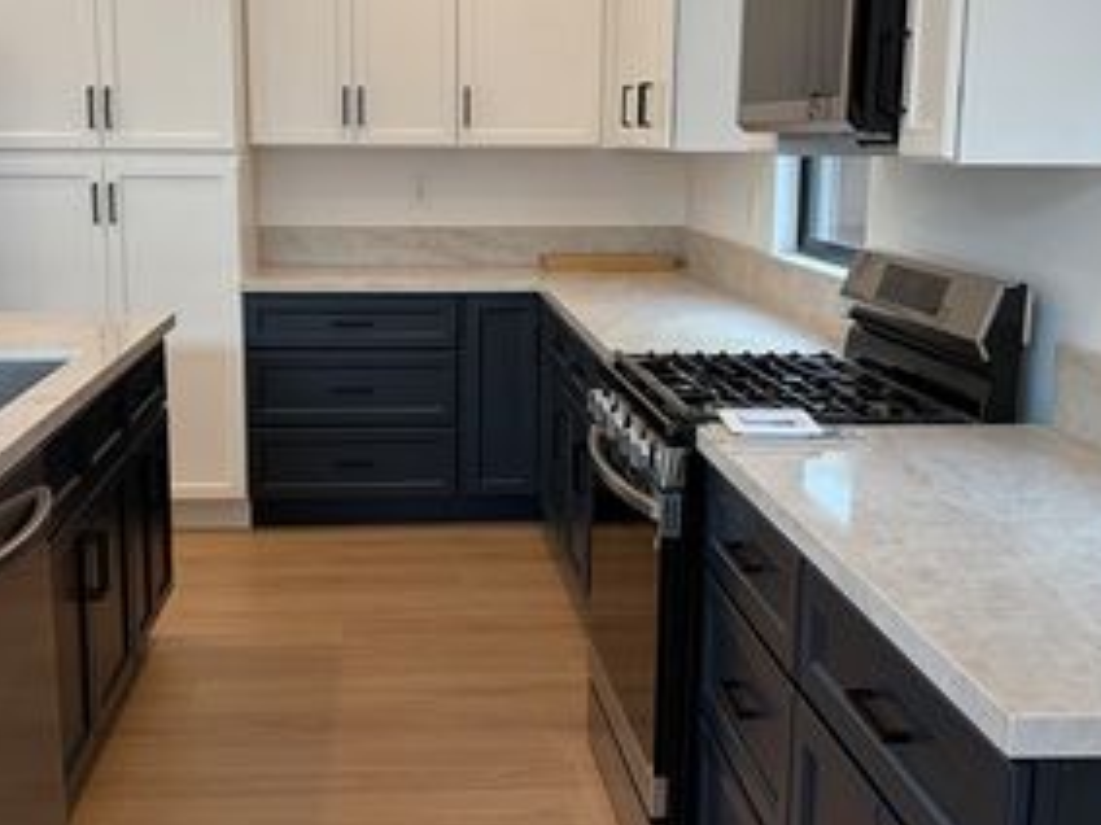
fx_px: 1462
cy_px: 411
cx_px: 506
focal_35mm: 46
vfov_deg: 31.5
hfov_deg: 41.2
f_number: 1.6
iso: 64
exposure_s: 1/120
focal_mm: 5.96
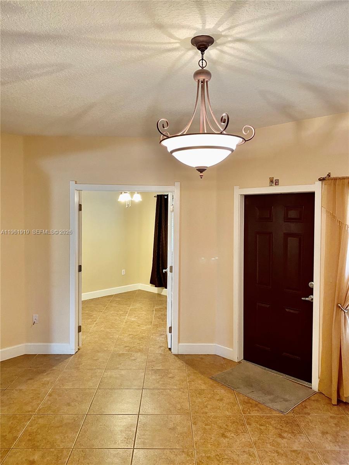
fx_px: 350
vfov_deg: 67.3
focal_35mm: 26
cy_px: 232
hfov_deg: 53.1
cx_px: 174
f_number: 1.8
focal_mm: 4.25
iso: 200
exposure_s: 1/60
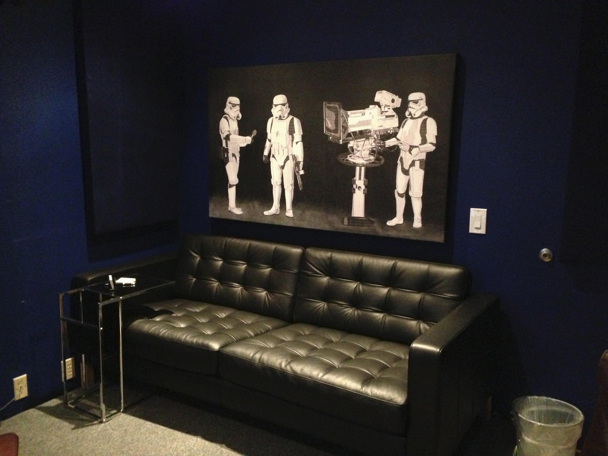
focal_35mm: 33
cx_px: 304
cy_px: 228
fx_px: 580
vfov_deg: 42.9
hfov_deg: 55.4
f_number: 2.4
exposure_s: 1/15
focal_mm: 4.13
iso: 800
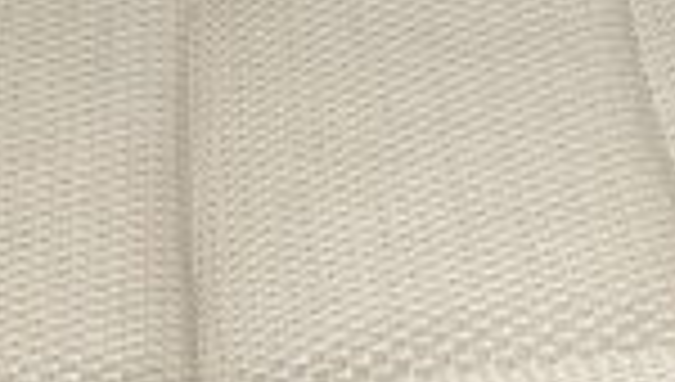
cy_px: -885
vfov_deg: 7.4
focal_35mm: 139
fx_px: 2492
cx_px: 306
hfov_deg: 15.4
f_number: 1.78
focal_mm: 6.76
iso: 64
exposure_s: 1/142
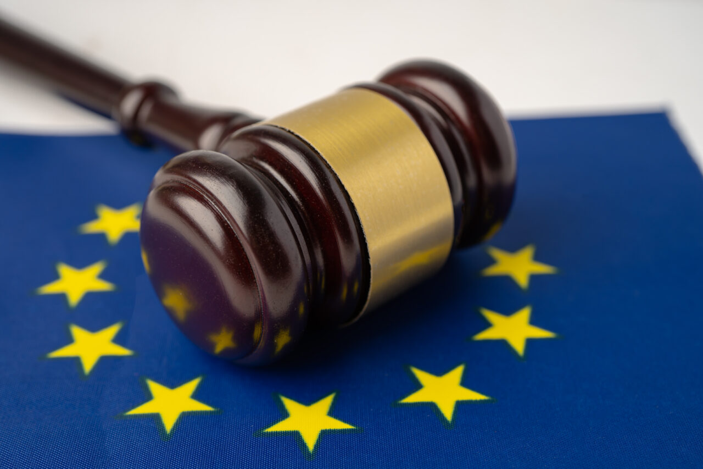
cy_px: 234
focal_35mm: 50
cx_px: 352
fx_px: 976
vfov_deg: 27.0
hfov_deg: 39.6
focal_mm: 50
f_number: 5.6
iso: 100
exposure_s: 1/60
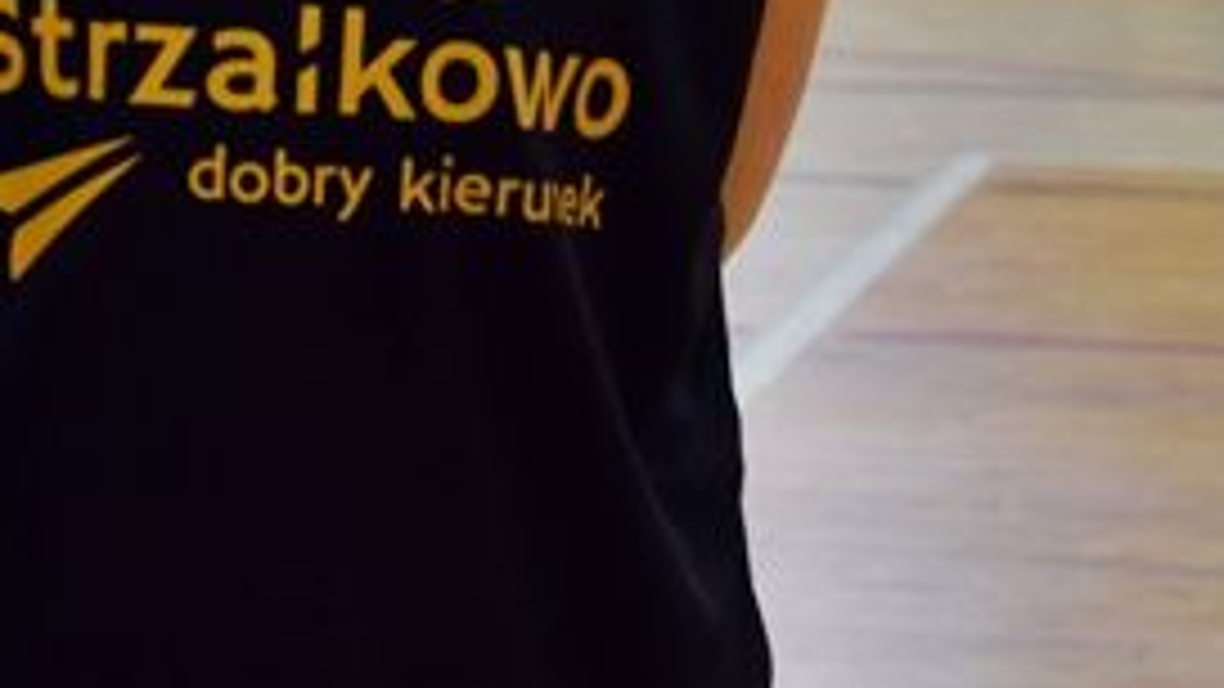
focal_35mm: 218
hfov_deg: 9.7
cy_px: -463
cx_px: -324
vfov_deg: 5.5
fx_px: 7075
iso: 450
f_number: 4.8
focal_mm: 42
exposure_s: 1/100
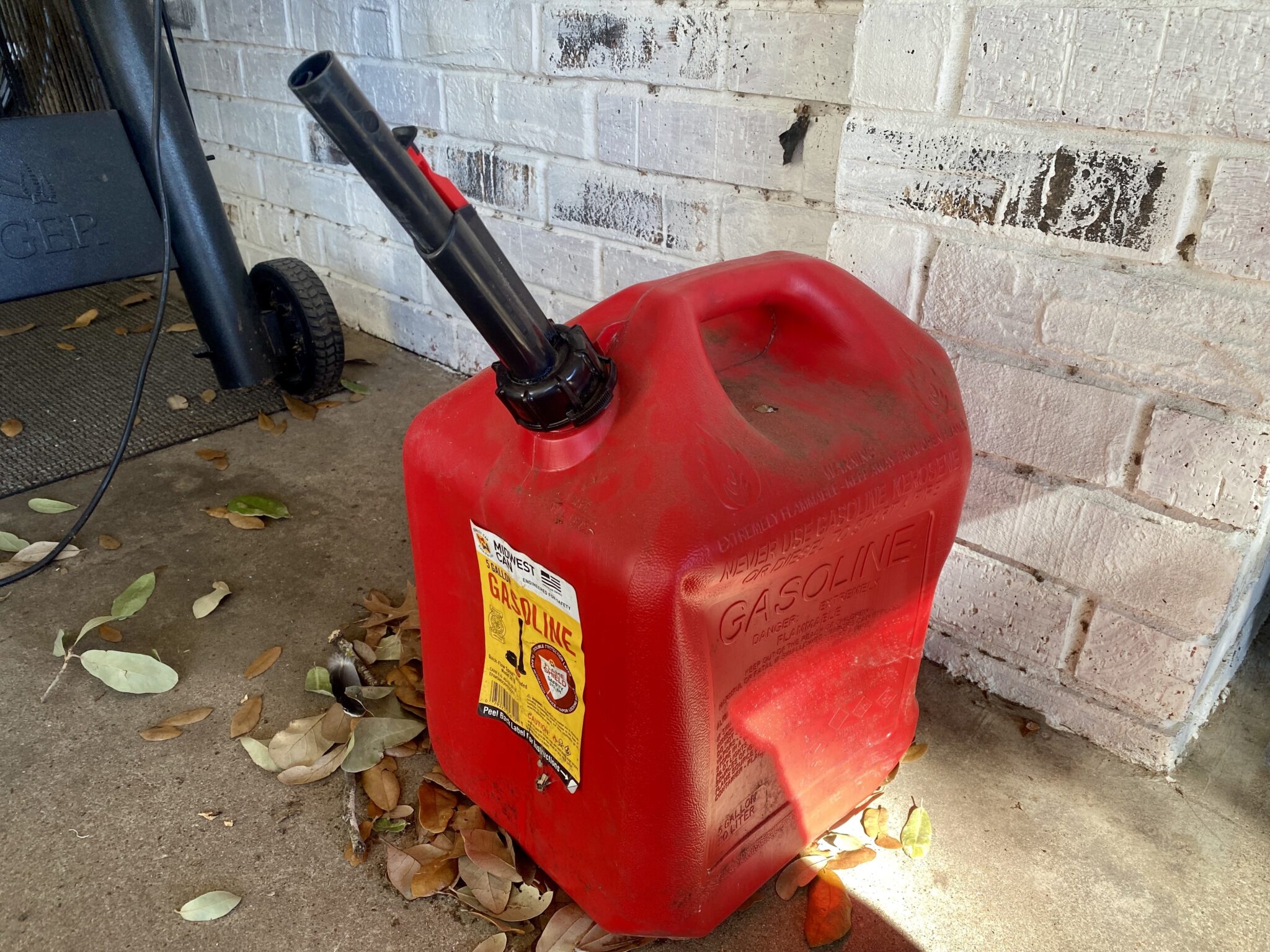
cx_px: 635
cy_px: 476
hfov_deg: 67.3
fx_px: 954
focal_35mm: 26
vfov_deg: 53.1
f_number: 1.8
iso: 64
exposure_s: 1/122
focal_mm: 4.25
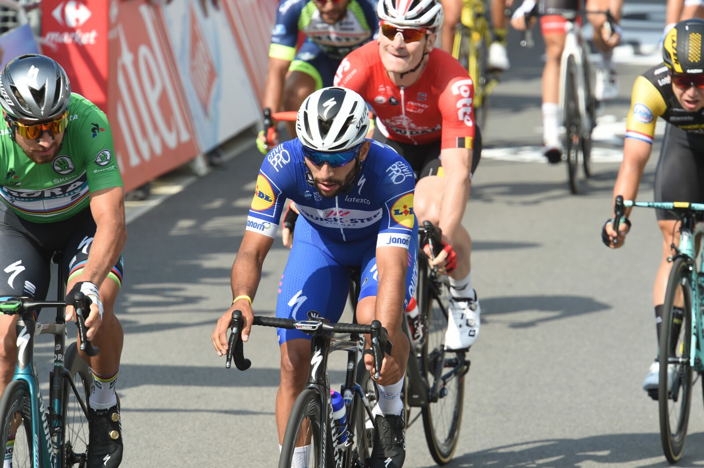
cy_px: 234
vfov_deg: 3.8
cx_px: 352
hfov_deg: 5.7
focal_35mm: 360
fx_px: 7032
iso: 1000
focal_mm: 360
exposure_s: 1/1000
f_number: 9
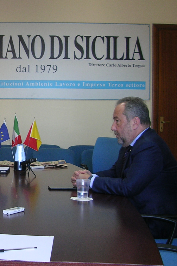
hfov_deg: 20.9
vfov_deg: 31.9
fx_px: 464
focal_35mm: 63
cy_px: 137
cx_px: 5
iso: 50
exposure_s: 1/30
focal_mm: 5.8
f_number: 2.8
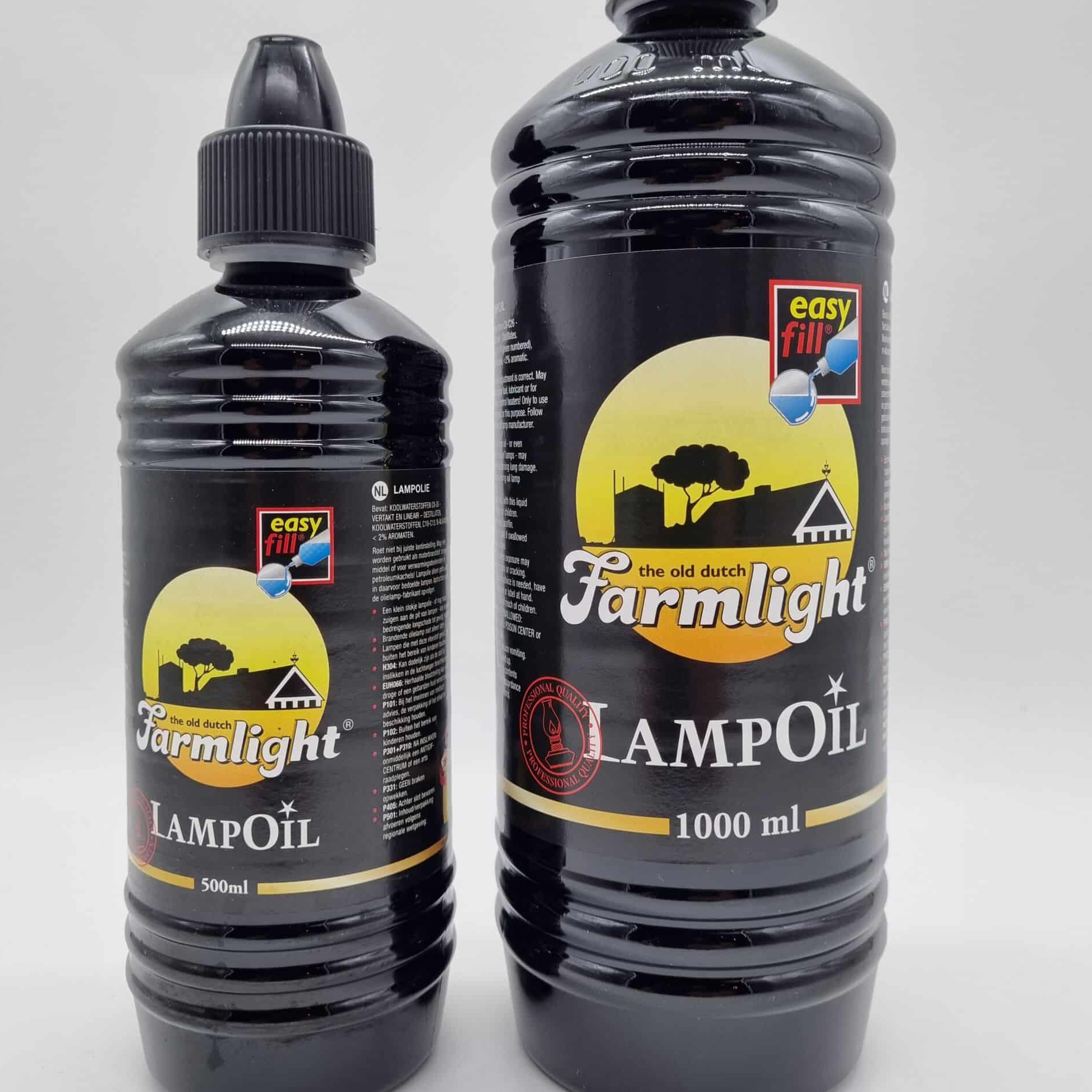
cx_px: 550
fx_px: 1106
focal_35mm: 31
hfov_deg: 52.5
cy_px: 479
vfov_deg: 52.4
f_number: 1.8
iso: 50
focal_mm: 5.4
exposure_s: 1/268
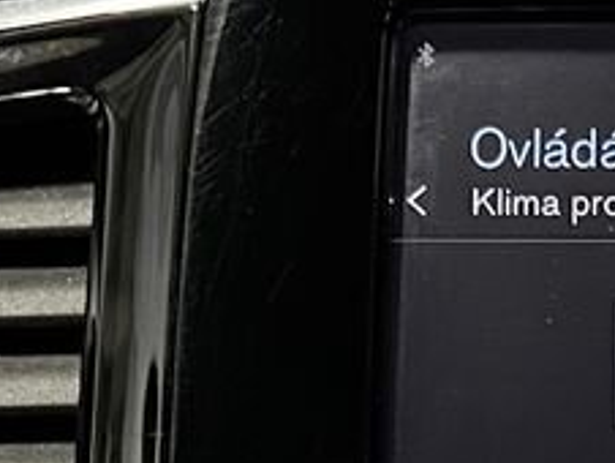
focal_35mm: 138
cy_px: 831
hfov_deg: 13.3
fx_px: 2454
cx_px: 980
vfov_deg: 10.2
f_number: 1.5
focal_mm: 5.7
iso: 1000
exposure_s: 1/30
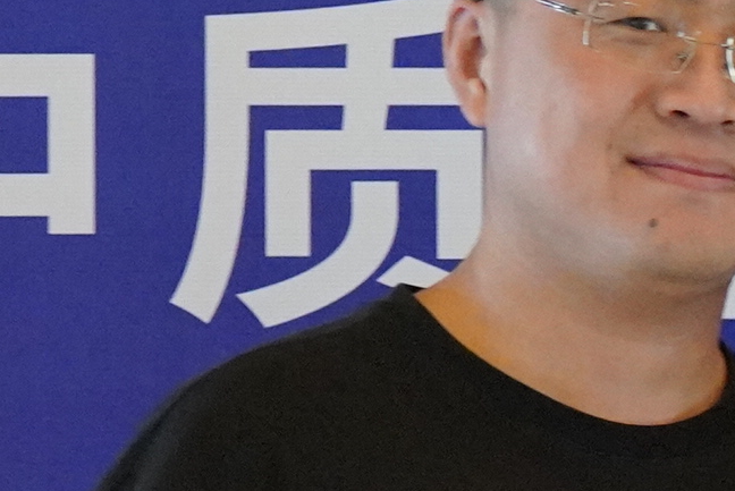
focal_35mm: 558
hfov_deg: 3.6
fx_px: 11400
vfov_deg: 2.5
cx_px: 2033
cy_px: 500
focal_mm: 70
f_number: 4
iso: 6400
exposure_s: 1/160
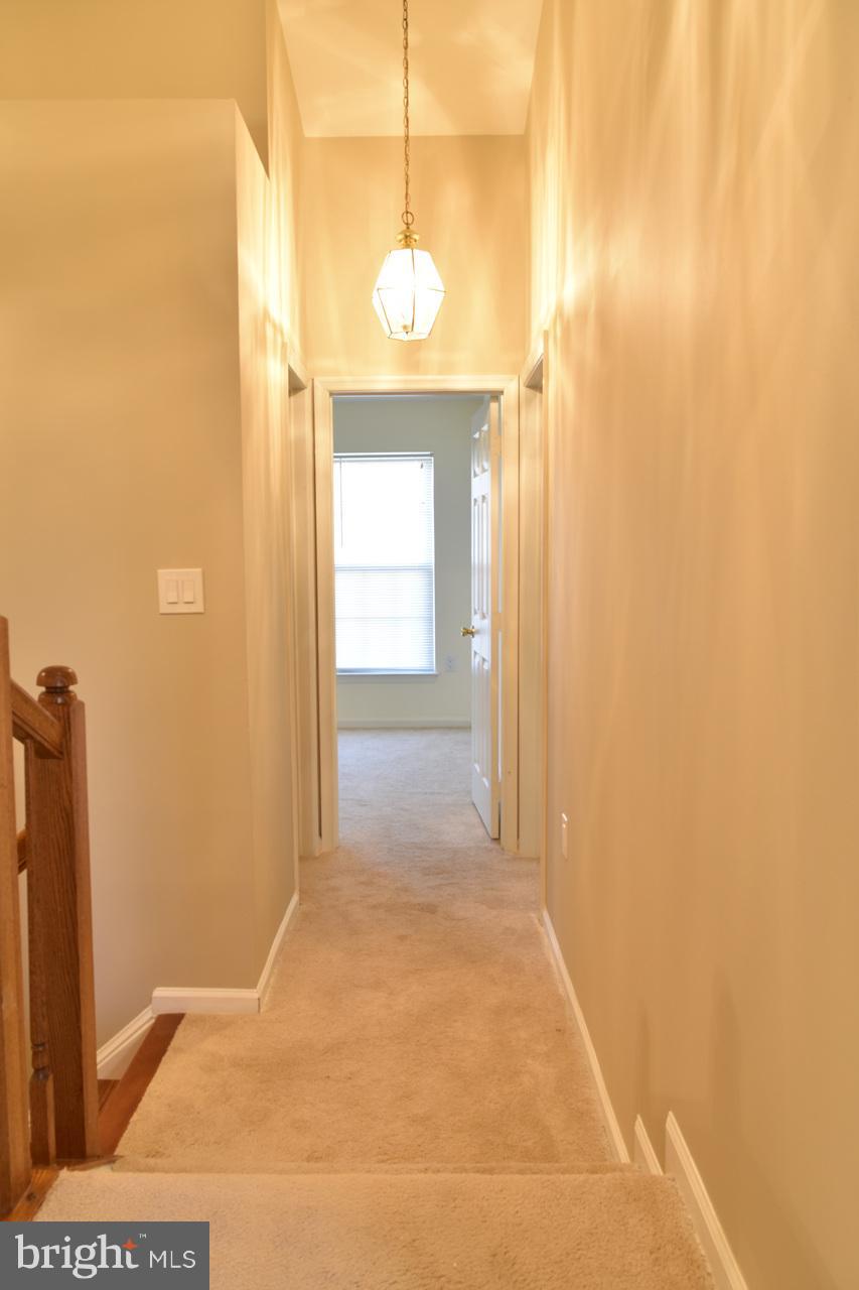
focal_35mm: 27
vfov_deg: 67.4
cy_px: 645
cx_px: 430
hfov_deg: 47.9
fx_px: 967
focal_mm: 18
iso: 200
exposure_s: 1/1.6
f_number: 7.1
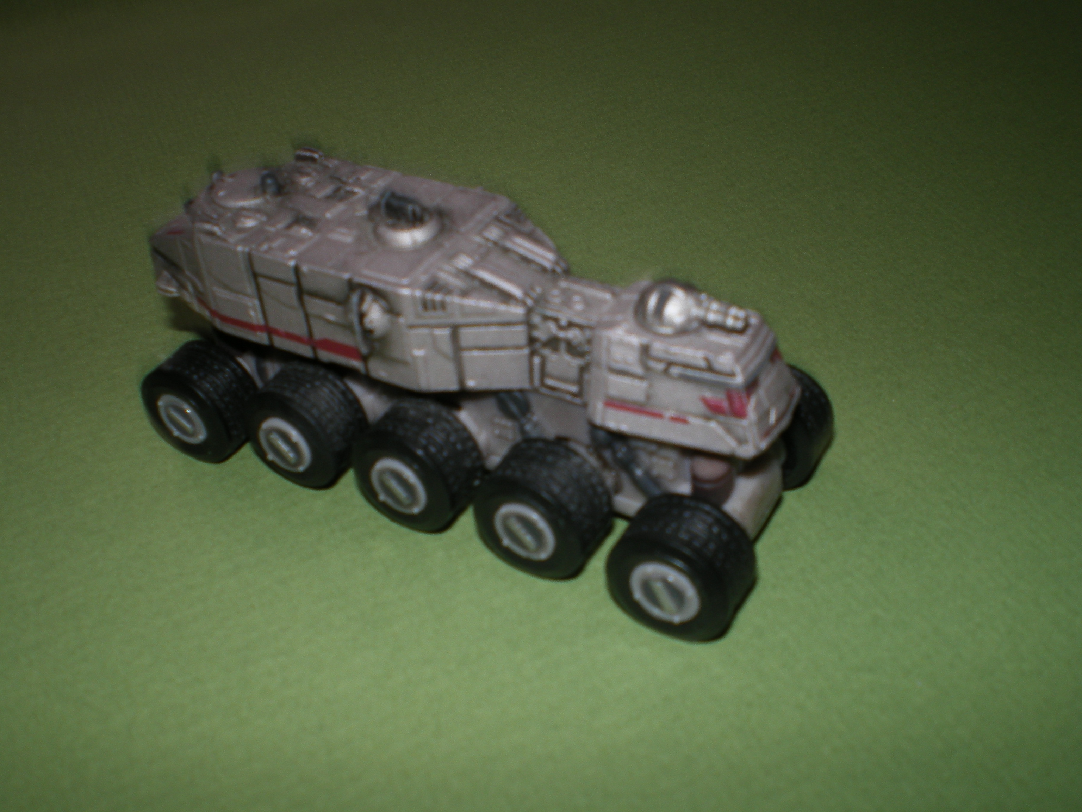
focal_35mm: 38
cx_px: 541
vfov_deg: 37.7
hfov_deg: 49.0
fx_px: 1188
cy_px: 406
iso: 64
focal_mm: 6.3
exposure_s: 1/30
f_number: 4.6
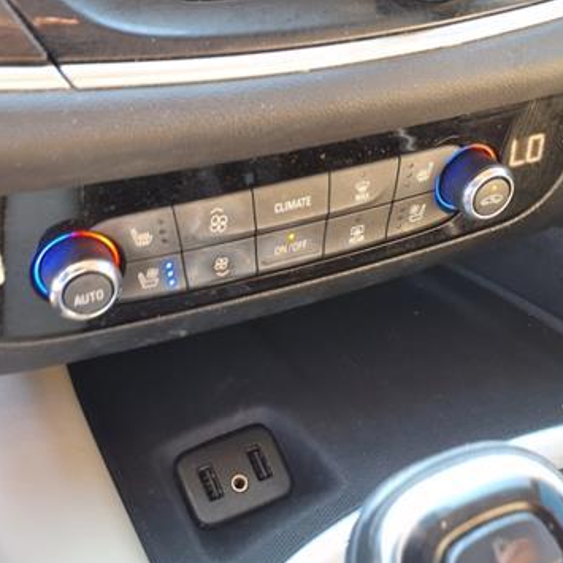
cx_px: 249
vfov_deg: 39.0
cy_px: 227
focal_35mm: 43
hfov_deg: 39.1
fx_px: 791
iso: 64
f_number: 1.9
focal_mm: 3.58
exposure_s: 1/40
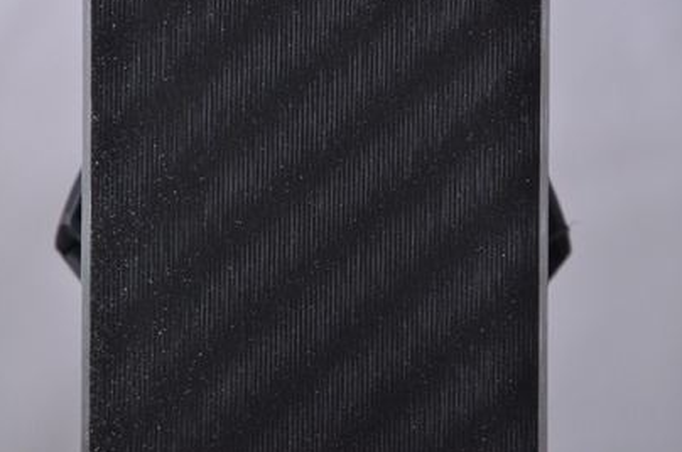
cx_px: 317
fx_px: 3321
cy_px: 213
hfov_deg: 11.7
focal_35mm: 176
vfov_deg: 7.8
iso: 3200
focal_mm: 105
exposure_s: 1/125
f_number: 9.5
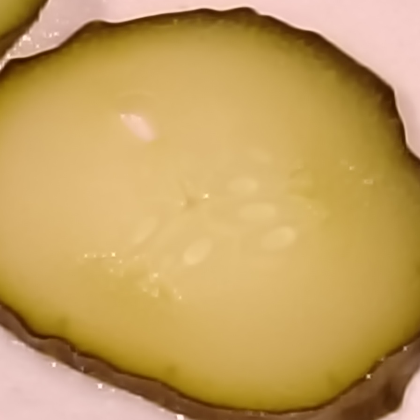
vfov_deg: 9.2
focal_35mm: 189
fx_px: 2594
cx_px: -82
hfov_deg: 9.1
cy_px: 83
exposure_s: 1/33.3
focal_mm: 5.25
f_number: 1.75
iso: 2584
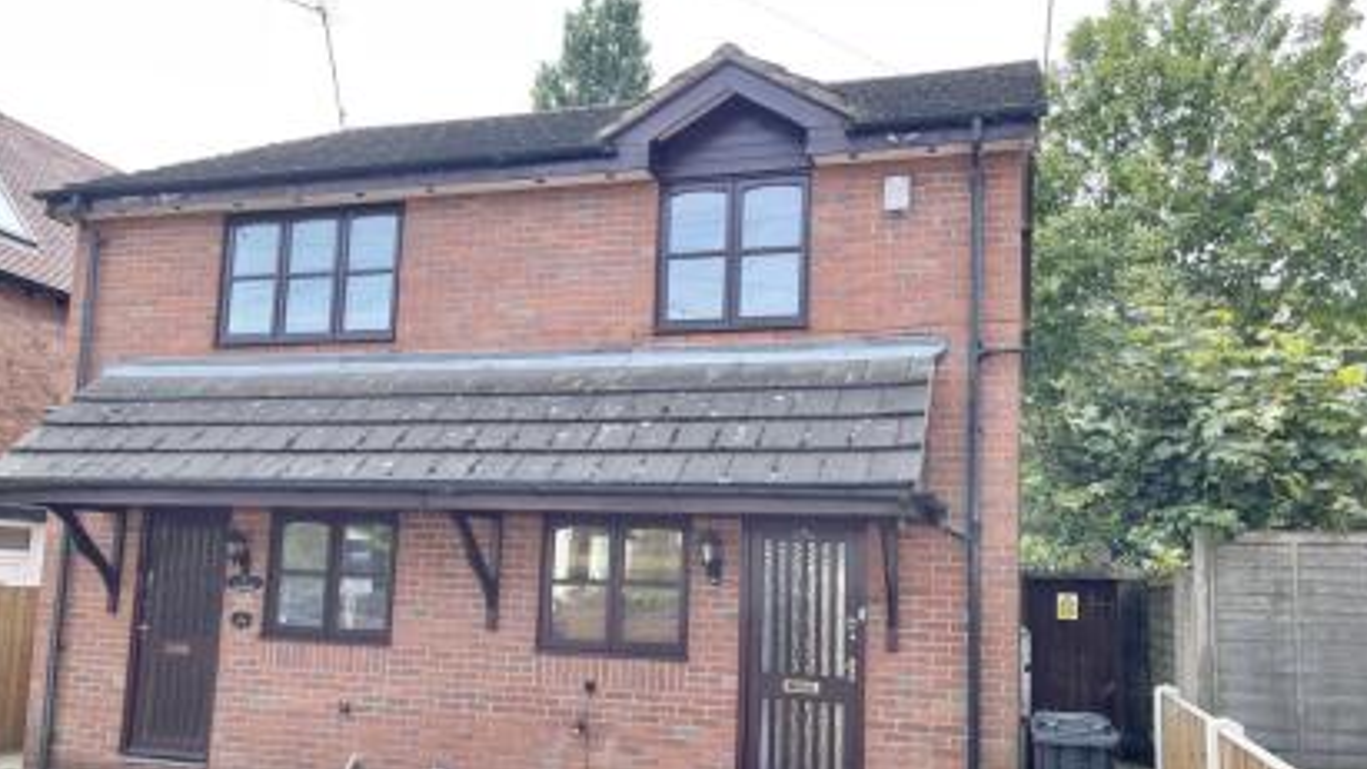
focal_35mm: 28
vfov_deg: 41.3
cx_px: 697
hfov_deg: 67.9
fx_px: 1015
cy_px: 454
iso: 32
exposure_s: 1/660
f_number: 1.6
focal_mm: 5.1
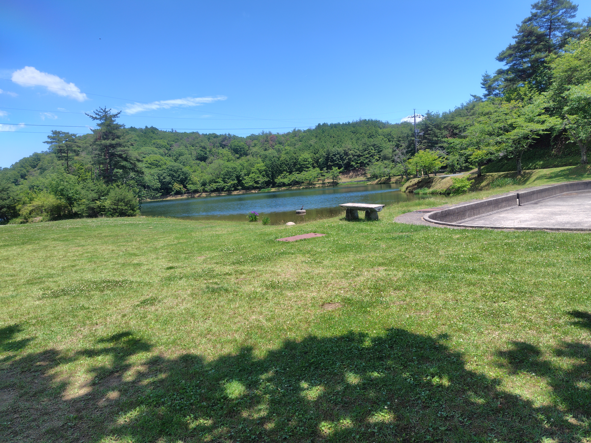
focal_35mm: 23
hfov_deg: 73.9
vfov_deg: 58.9
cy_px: 222
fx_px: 393
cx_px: 296
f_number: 1.9
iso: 50
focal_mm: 5.6
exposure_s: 1/859
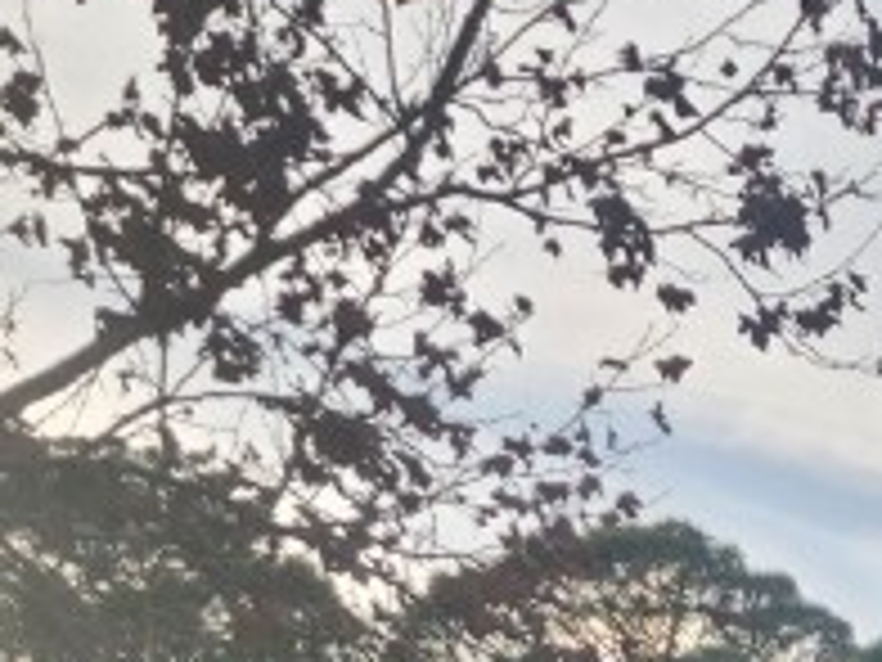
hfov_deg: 15.3
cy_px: 1446
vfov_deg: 10.9
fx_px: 3058
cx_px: 1292
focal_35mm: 120
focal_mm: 6.4
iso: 12
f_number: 1.8
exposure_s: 1/681
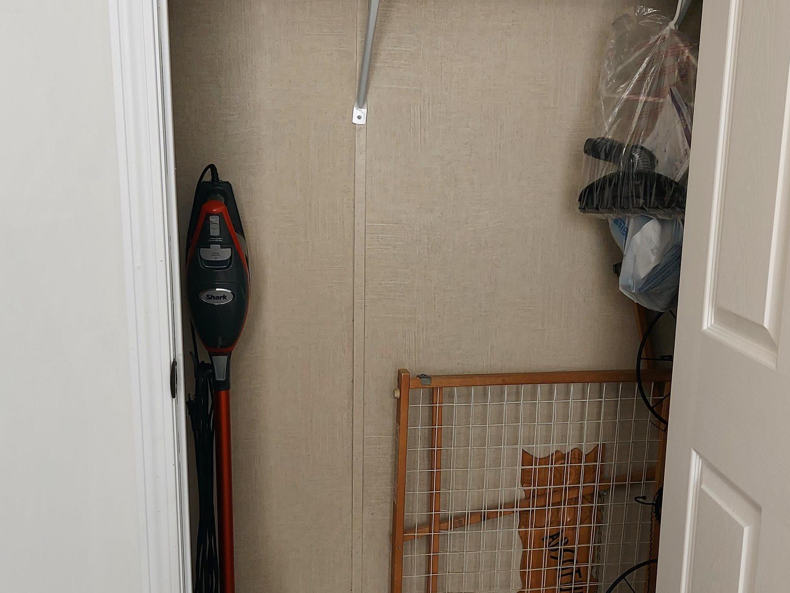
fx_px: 1004
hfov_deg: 42.9
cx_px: 364
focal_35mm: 44
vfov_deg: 32.7
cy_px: 380
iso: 100
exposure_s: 1/60
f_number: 2
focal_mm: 4.6
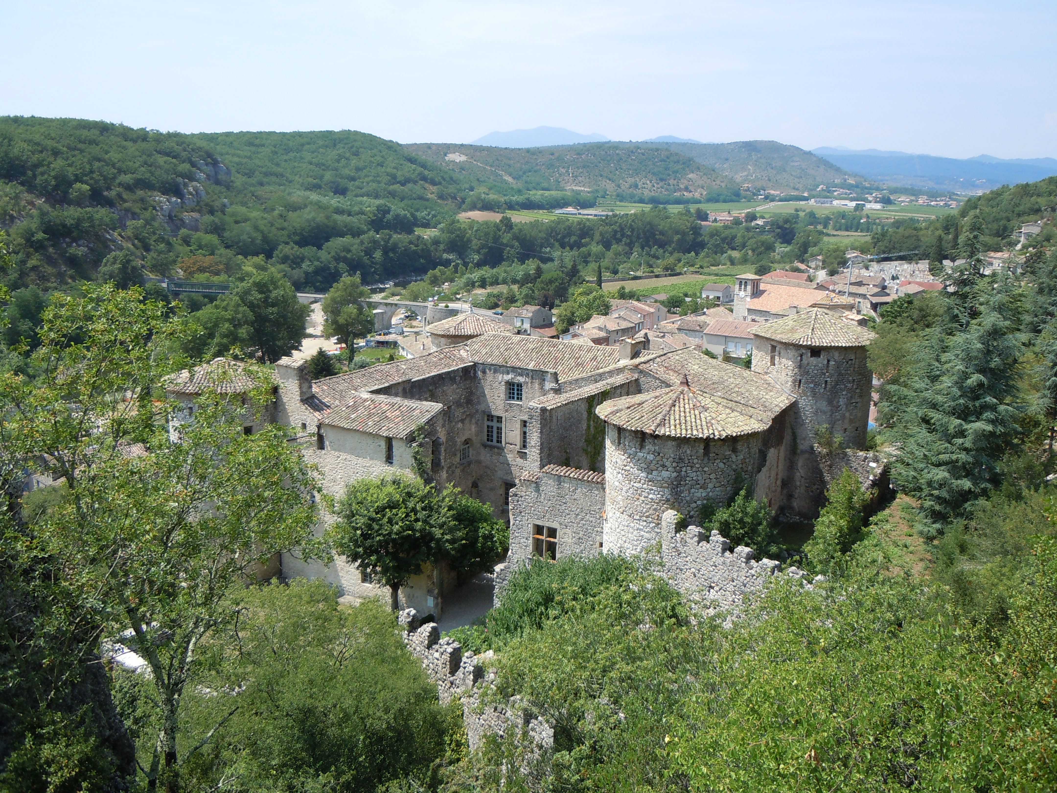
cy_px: 396
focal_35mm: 30
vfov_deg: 46.8
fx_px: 916
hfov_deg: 60.0
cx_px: 528
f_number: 3.5
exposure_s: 1/640
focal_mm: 5.4
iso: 100
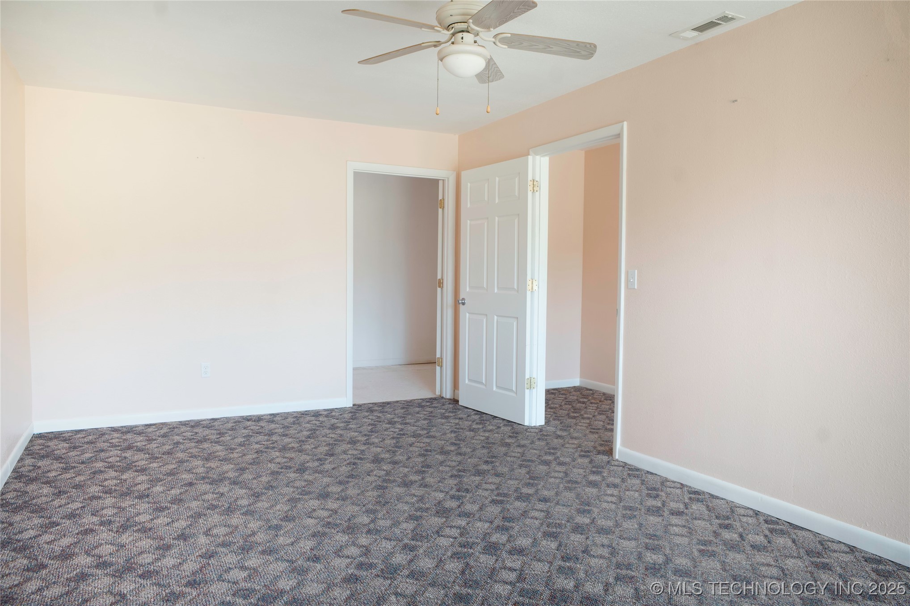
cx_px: 455
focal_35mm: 24
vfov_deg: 53.1
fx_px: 607
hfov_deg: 73.7
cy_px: 303
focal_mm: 16
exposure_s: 1/10
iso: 100
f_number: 8
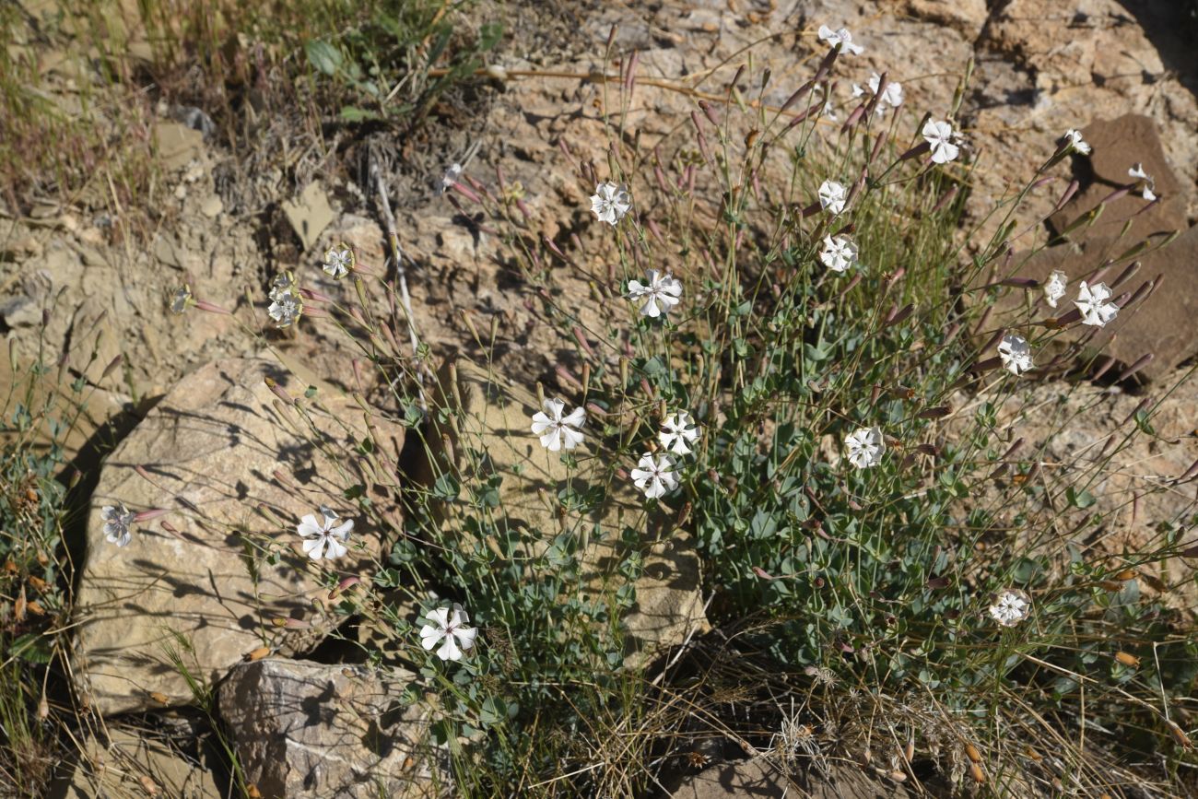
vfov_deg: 24.6
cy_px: 400
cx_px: 599
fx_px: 1830
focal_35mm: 55
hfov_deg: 36.2
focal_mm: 55
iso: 125
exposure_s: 1/400
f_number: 9
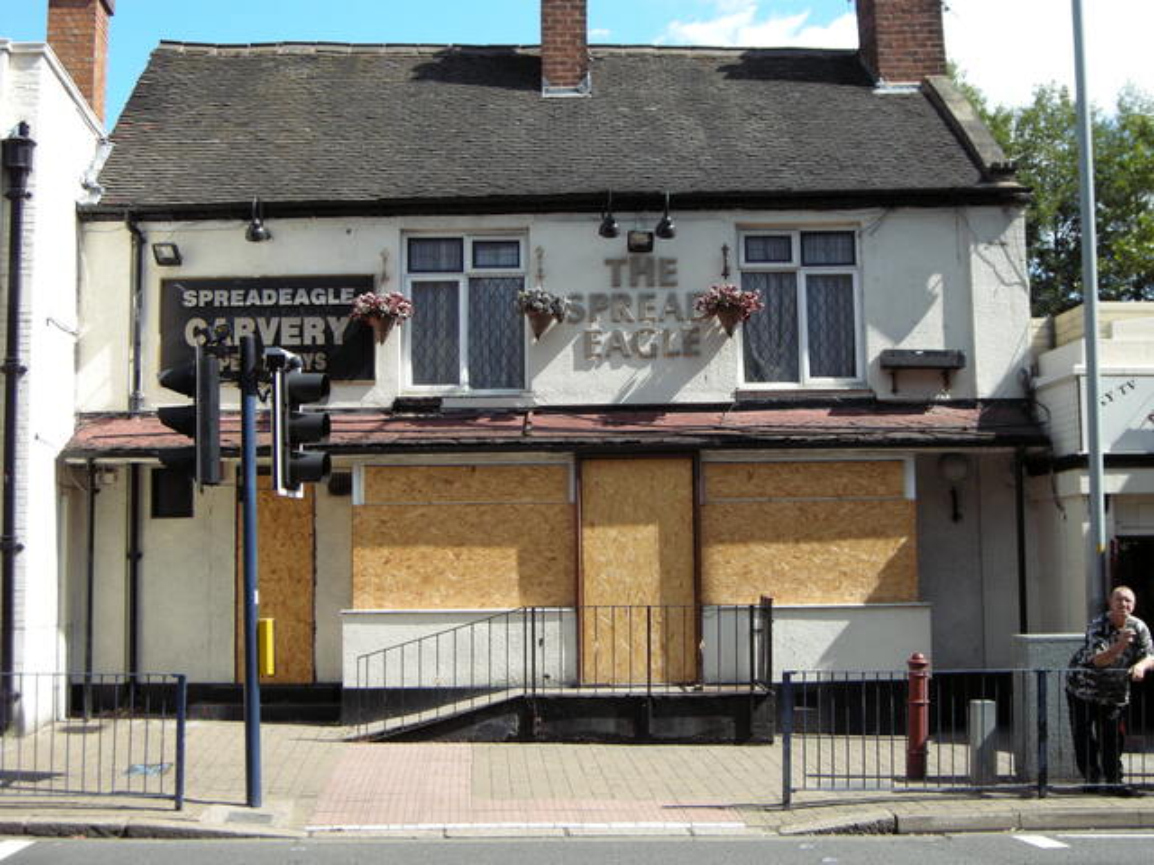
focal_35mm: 47
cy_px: 432
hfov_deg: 40.4
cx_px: 577
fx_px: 1567
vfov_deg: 30.9
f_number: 4.9
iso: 64
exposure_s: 1/182
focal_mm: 10.1
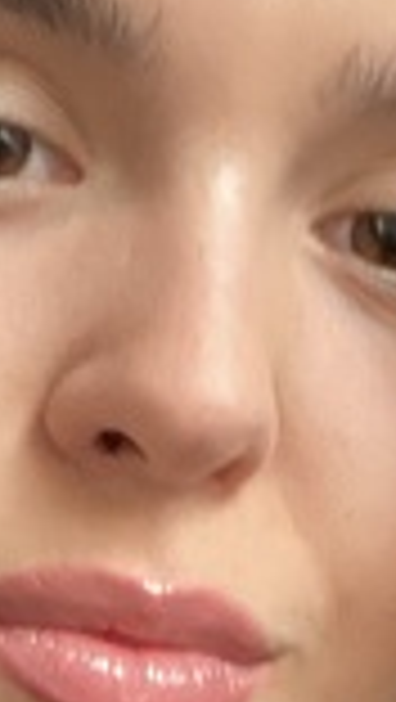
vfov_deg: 16.4
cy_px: 819
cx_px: 112
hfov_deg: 9.6
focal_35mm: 126
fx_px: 2347
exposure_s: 1/40
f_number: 2.2
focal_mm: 2.71
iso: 400
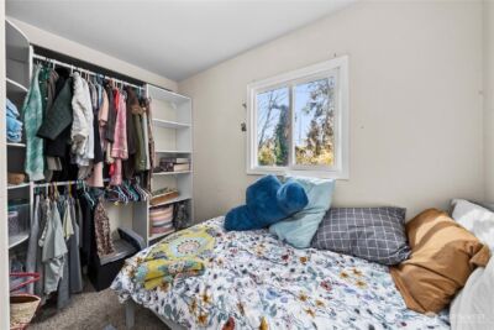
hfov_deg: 112.6
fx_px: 165
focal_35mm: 12
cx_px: 247
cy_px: 165
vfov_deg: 90.1
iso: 1000
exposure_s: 1/2.5
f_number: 7.1
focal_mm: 12
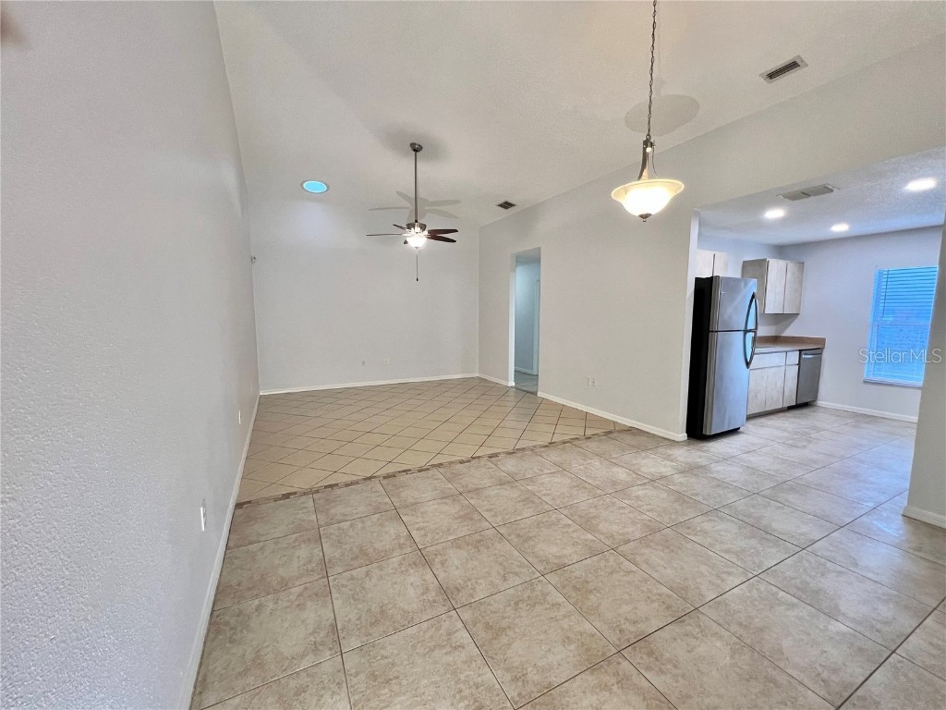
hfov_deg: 106.2
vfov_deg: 89.9
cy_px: 355
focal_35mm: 13
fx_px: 355
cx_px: 473
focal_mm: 1.57
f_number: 1.8
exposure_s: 1/60
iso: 160
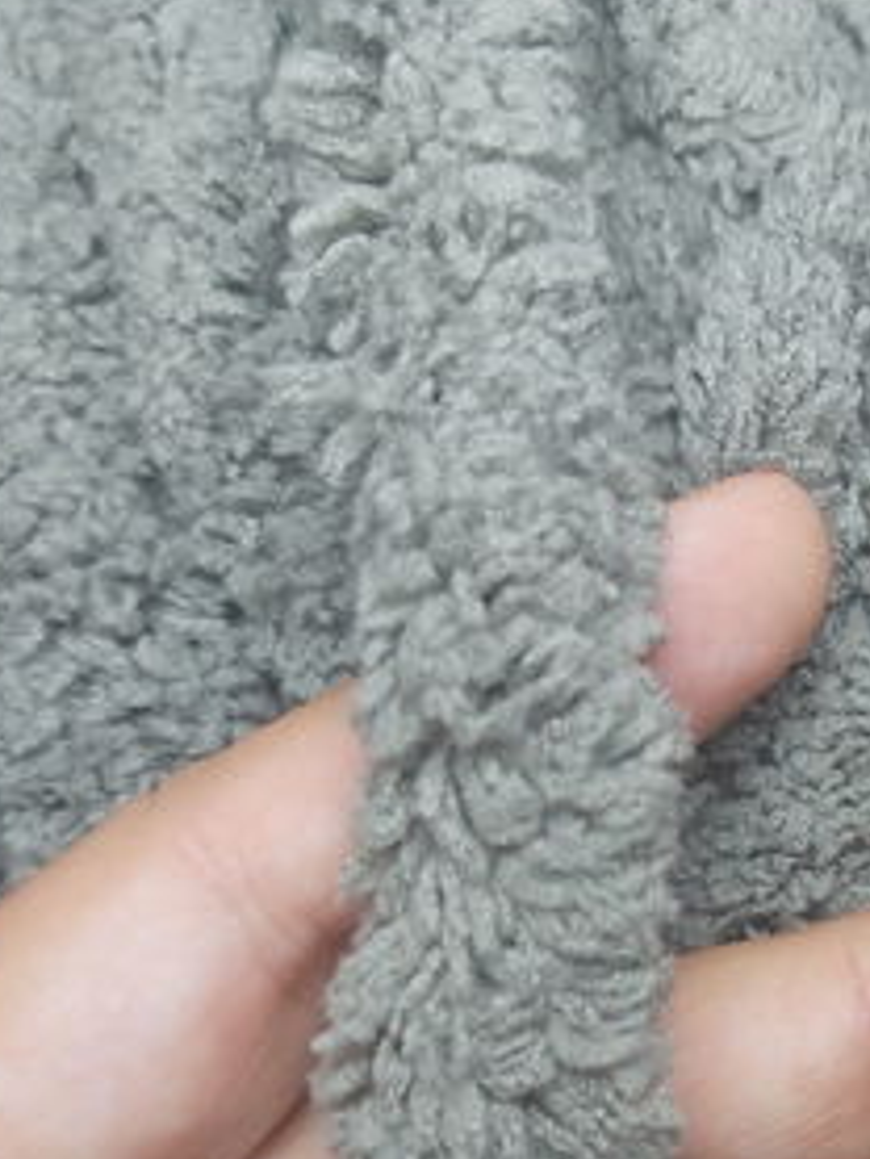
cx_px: 774
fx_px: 1674
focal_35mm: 50
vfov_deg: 37.5
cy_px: 822
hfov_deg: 28.1
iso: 80
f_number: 1.7
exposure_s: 1/50
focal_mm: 3.92
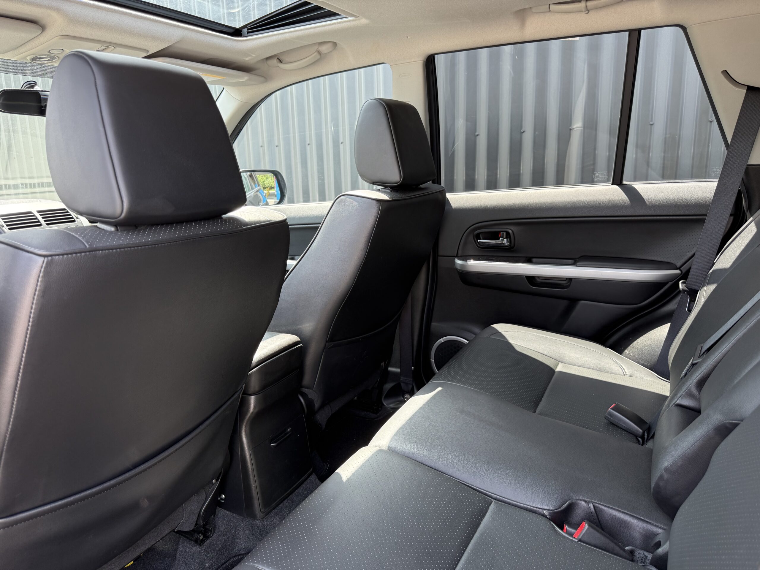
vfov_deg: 56.8
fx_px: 527
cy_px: 285
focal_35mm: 24
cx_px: 380
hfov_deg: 71.6
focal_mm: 6.76
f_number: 1.78
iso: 125
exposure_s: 1/161
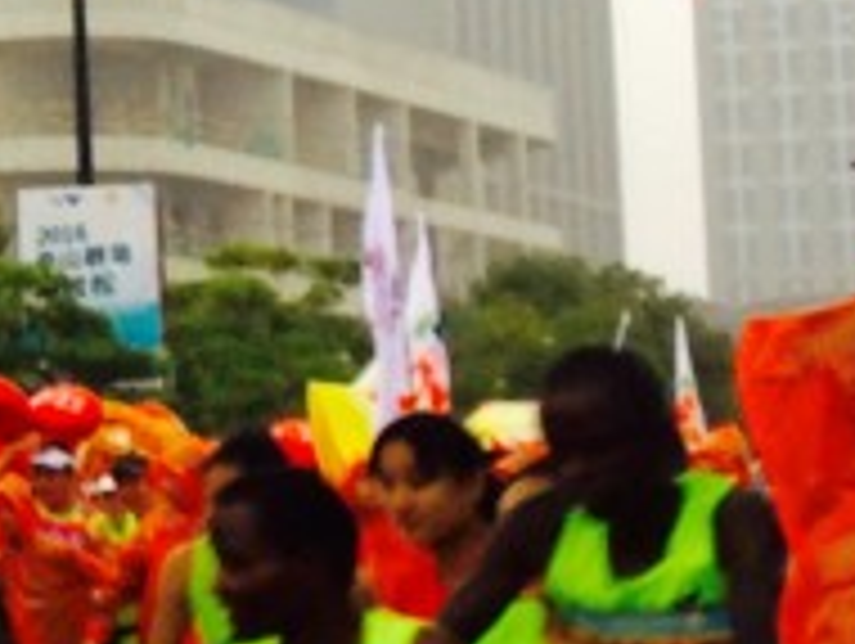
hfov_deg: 11.5
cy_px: 29
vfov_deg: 10.2
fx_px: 3586
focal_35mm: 145
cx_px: -1116
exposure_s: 1/50
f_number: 2.2
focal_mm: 4.15
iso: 40
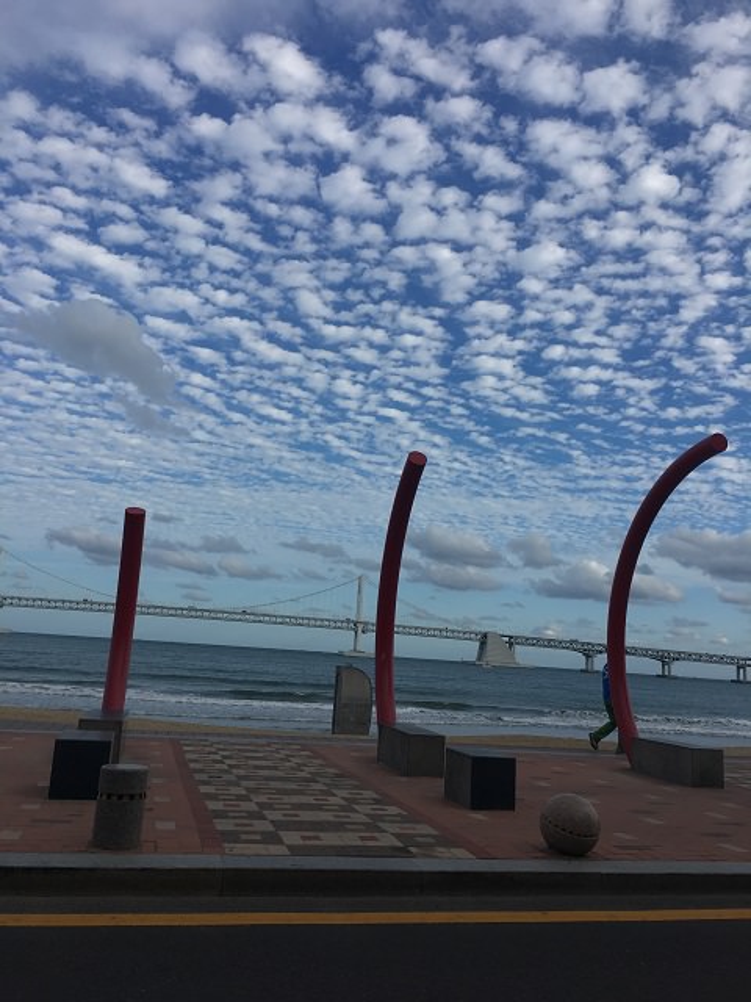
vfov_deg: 61.7
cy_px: 501
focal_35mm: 29
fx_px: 839
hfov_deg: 48.2
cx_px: 376
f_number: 2.2
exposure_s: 1/1115
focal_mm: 4.15
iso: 25
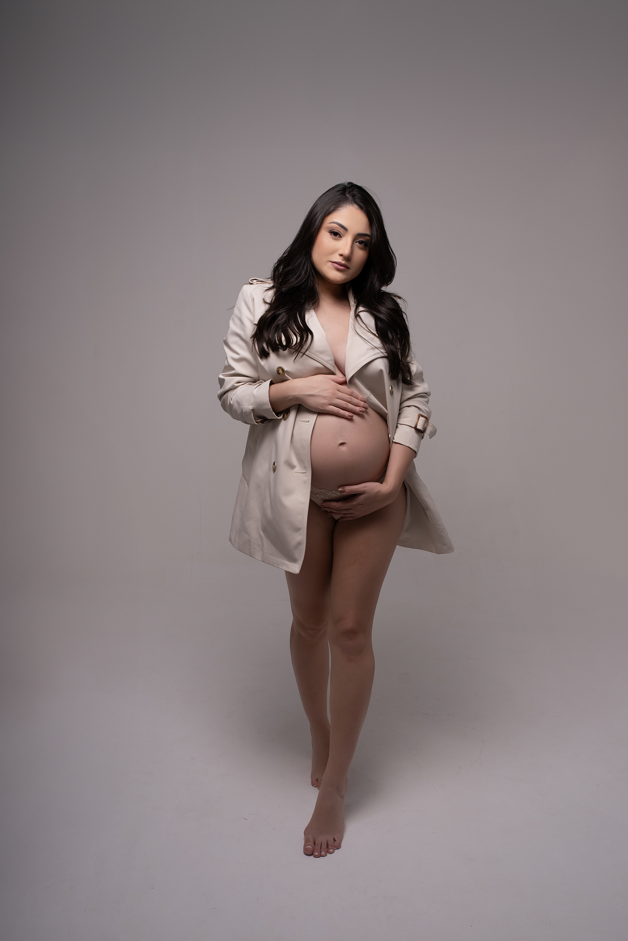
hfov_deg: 37.9
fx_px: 915
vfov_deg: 54.4
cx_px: 314
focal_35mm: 35
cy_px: 470
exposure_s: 1/160
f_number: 6.3
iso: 100
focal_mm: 35
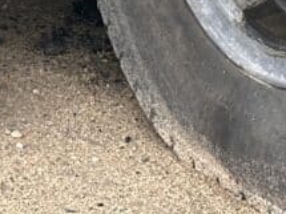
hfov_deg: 9.8
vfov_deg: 7.2
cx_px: 162
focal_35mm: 201
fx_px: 1660
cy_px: -173
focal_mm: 6.86
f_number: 1.78
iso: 64
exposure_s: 1/243
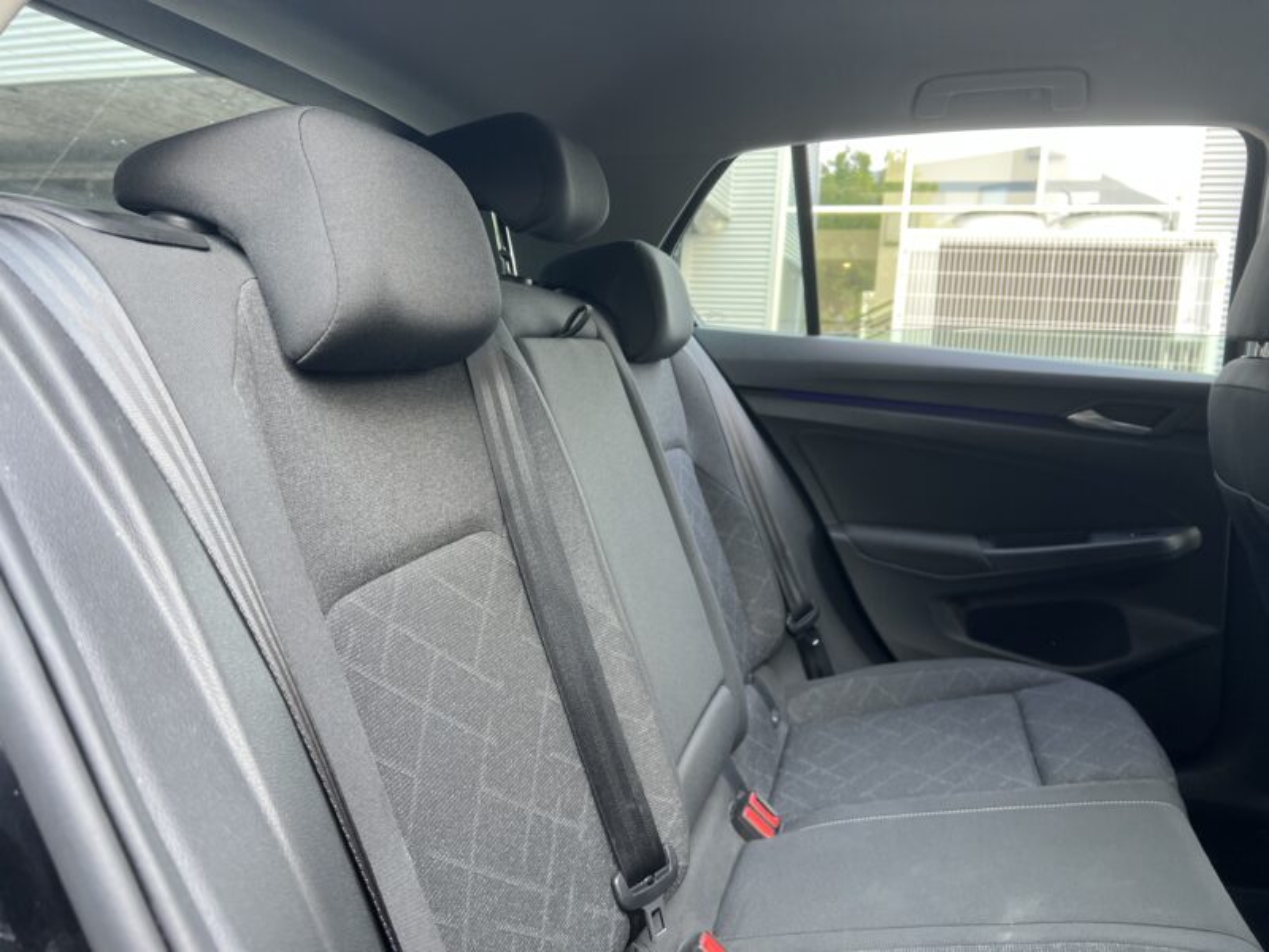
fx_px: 953
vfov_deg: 53.1
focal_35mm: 26
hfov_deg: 67.3
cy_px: 476
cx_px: 634
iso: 64
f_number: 1.5
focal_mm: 5.7
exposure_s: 1/121
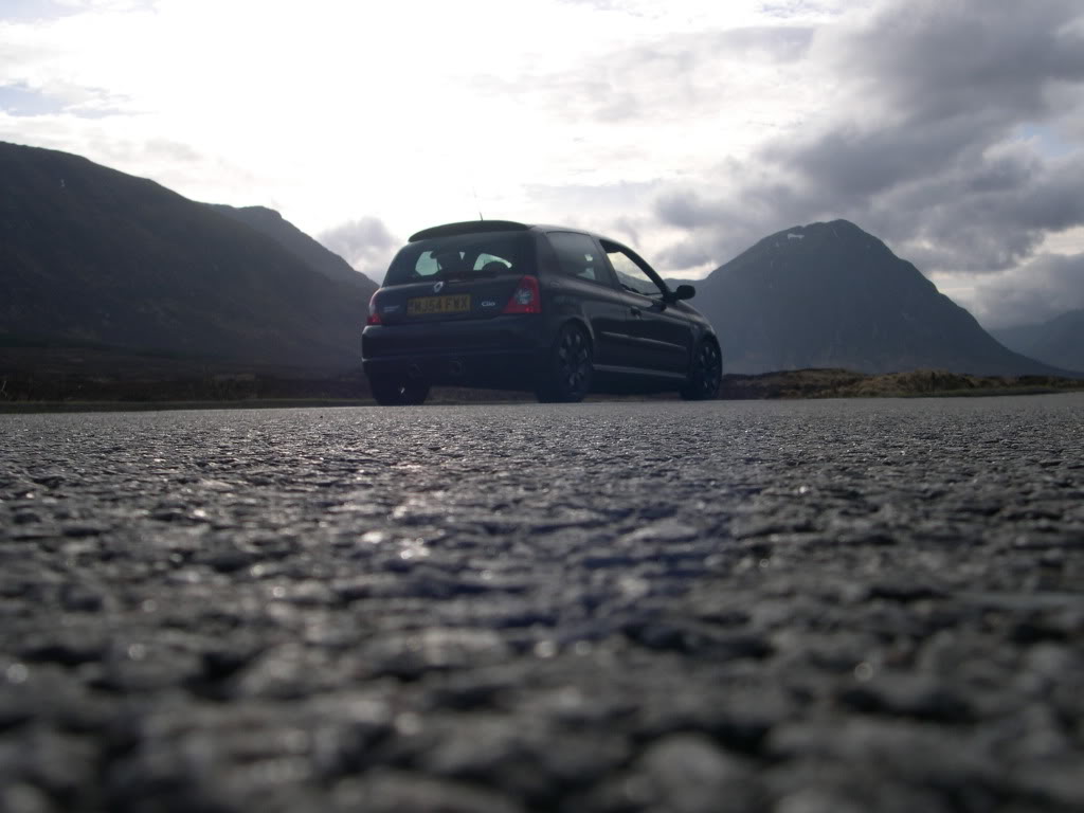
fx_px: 1190
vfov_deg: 37.7
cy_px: 406
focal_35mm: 38
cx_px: 542
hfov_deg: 49.0
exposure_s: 1/306
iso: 100
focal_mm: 8
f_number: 7.6
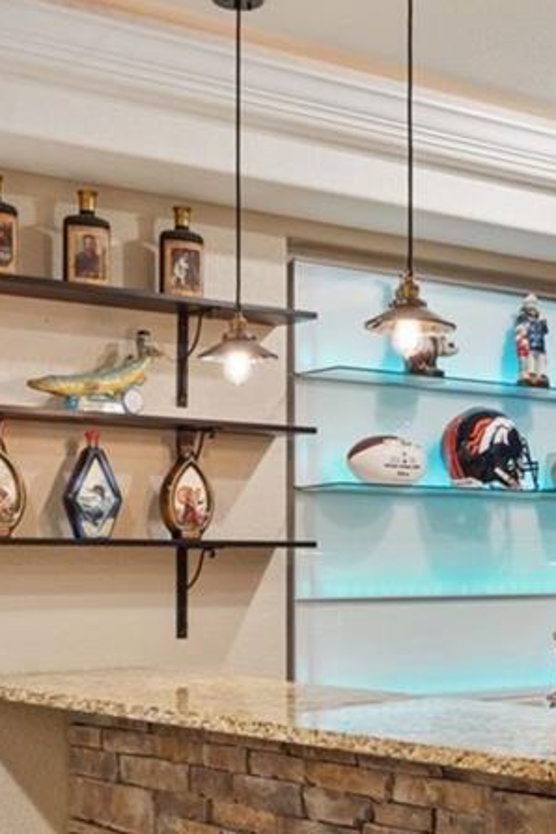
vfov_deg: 29.5
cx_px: 502
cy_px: 545
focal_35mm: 68
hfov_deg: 19.6
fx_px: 1575
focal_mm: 19
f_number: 8
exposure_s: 1/5
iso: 400
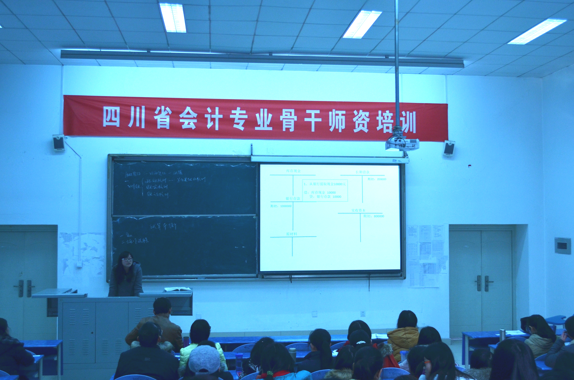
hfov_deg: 49.6
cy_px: 190
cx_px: 287
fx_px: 621
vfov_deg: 34.1
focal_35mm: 39
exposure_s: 1/100
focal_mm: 26
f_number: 5
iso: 400
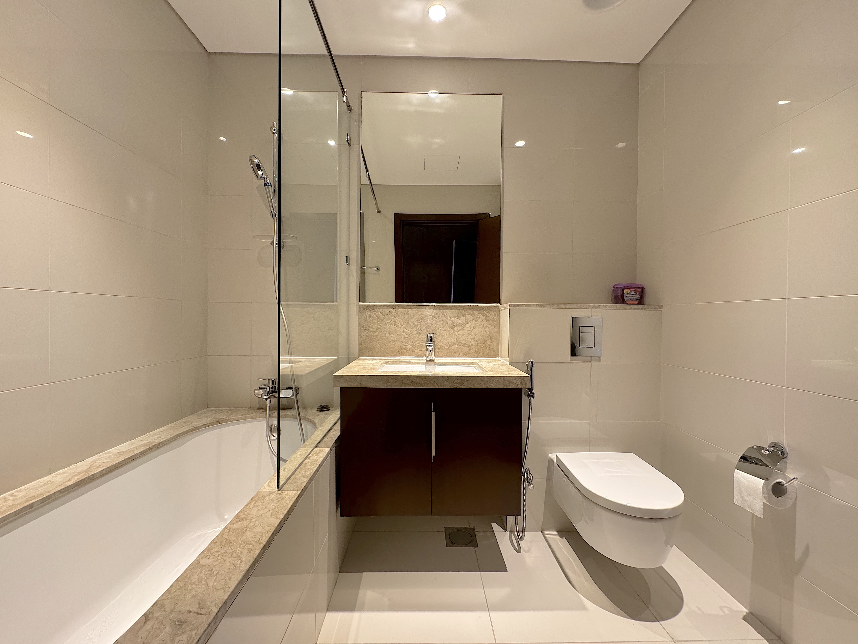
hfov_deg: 102.1
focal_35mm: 14
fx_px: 347
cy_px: 322
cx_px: 429
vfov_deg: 85.7
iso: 200
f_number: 2.2
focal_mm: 2.22
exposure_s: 1/100
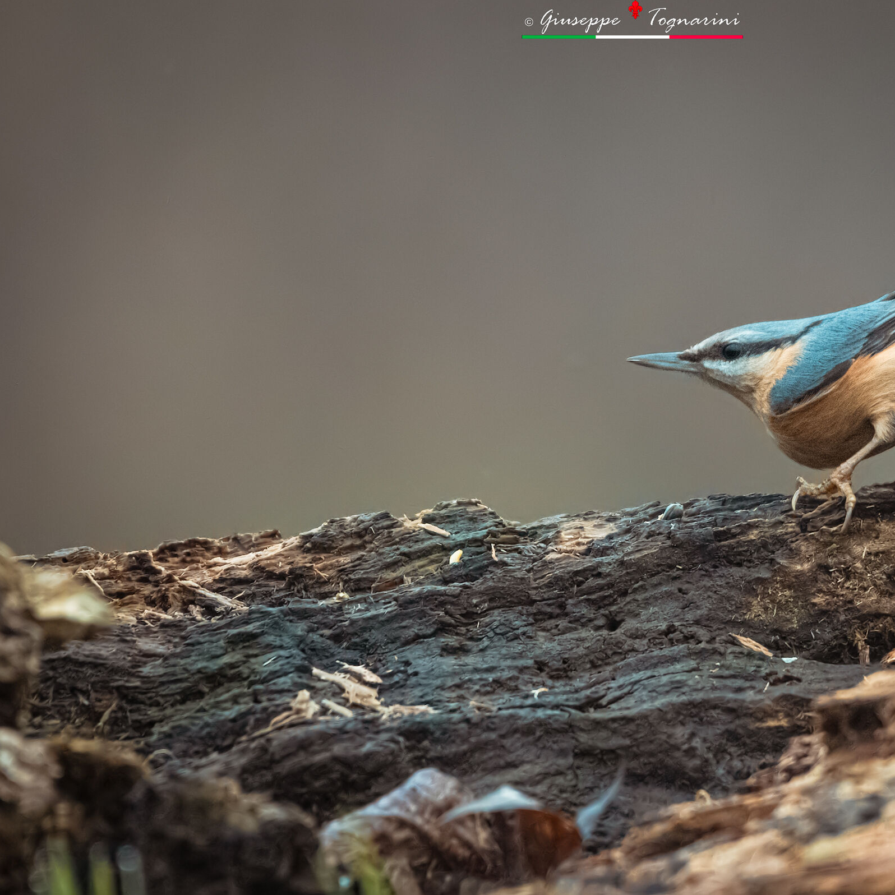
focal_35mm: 639
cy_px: 447
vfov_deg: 2.7
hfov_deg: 2.7
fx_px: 18692
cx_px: 665
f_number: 5.6
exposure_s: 1/1000
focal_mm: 500
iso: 4000
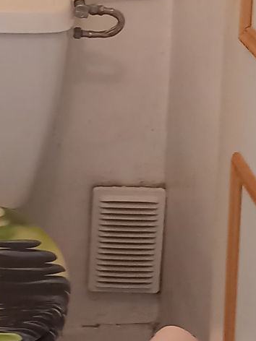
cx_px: -29
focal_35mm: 113
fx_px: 1114
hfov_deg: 12.9
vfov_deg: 17.1
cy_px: 13
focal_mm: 4.65
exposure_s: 1/25
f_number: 1.8
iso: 500
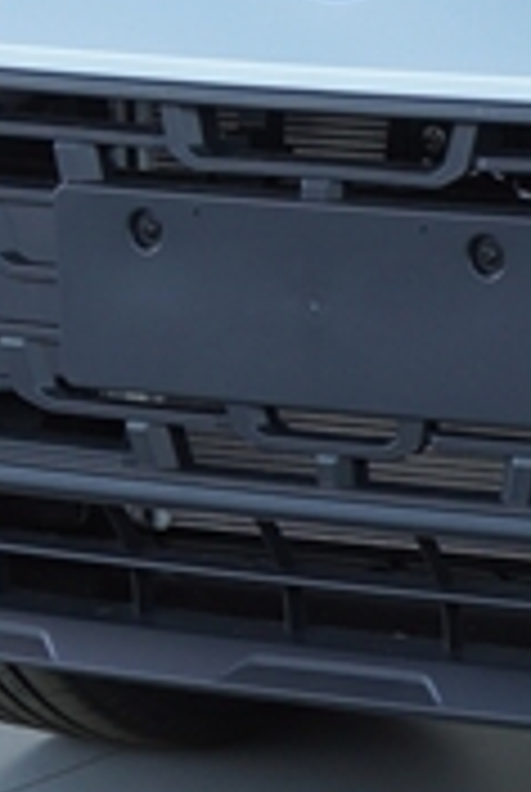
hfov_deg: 5.0
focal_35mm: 270
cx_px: 1328
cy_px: -223
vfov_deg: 7.5
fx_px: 5948
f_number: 4
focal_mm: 31
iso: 125
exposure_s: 1/60
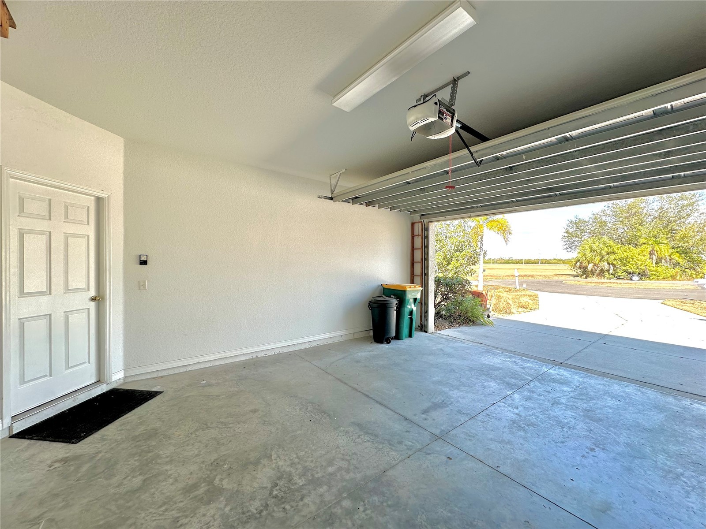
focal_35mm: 14
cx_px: 353
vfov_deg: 85.7
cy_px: 264
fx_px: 286
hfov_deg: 102.1
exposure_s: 1/169
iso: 40
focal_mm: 2.22
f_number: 2.2
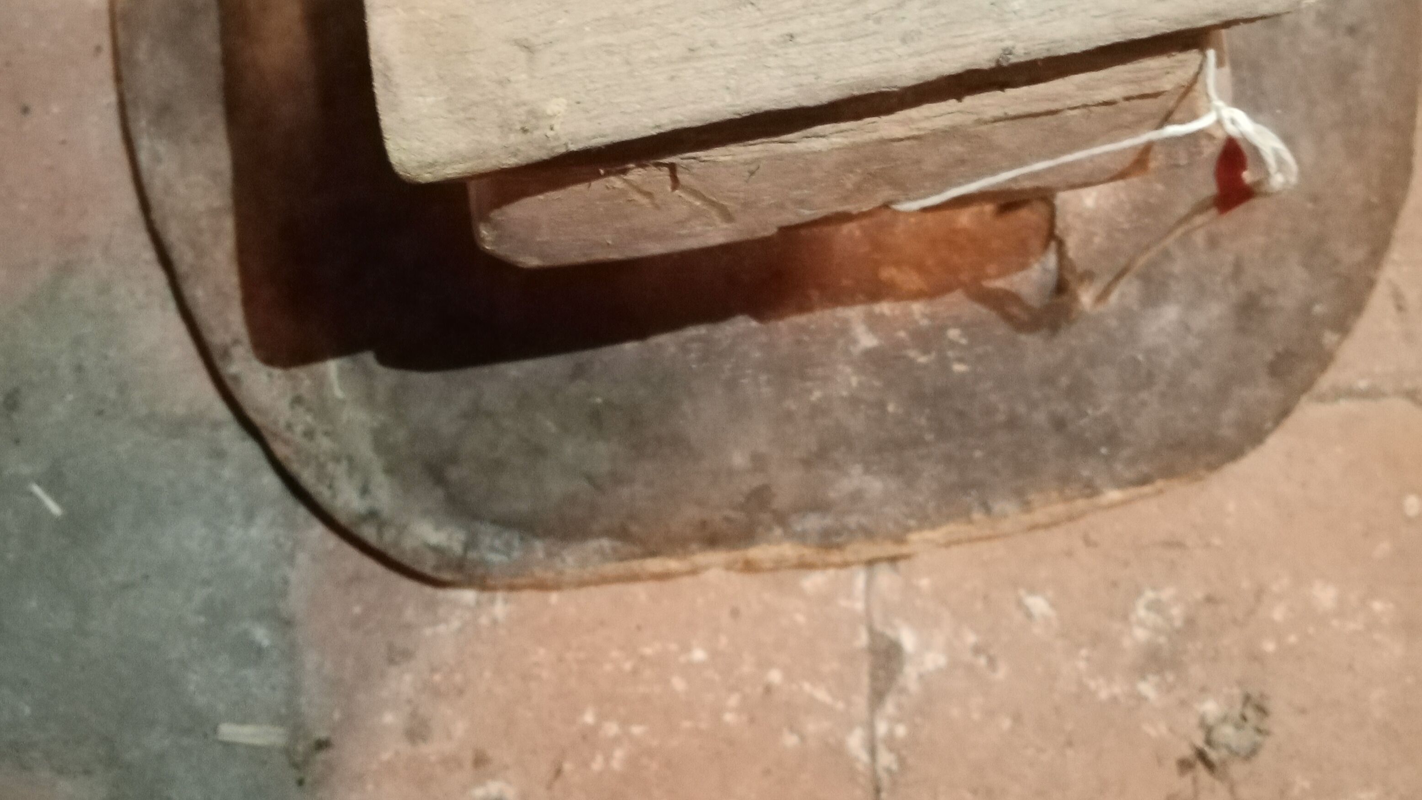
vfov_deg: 29.6
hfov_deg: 52.8
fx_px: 1433
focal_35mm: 38
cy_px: 44
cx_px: 707
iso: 1292
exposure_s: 1/16.7
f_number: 1.8
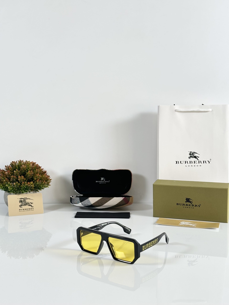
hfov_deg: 30.3
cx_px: 114
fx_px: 423
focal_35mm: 48
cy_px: 152
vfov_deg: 39.7
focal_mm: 6.86
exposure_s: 1/121
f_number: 1.78
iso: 64
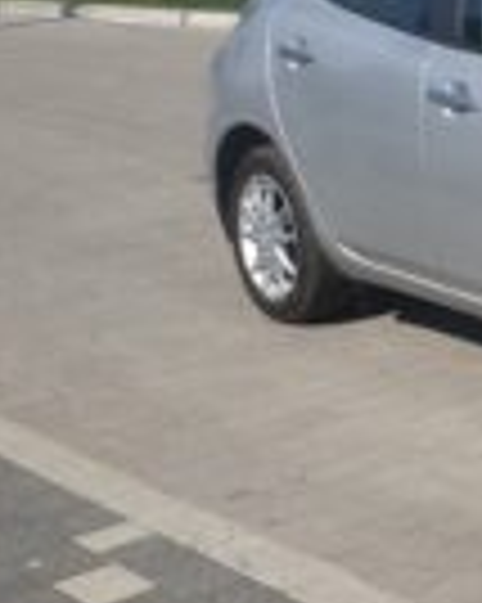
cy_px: 198
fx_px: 1250
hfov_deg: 17.8
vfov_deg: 27.0
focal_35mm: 70
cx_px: 847
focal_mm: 3.94
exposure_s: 1/2486
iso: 100
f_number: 1.9
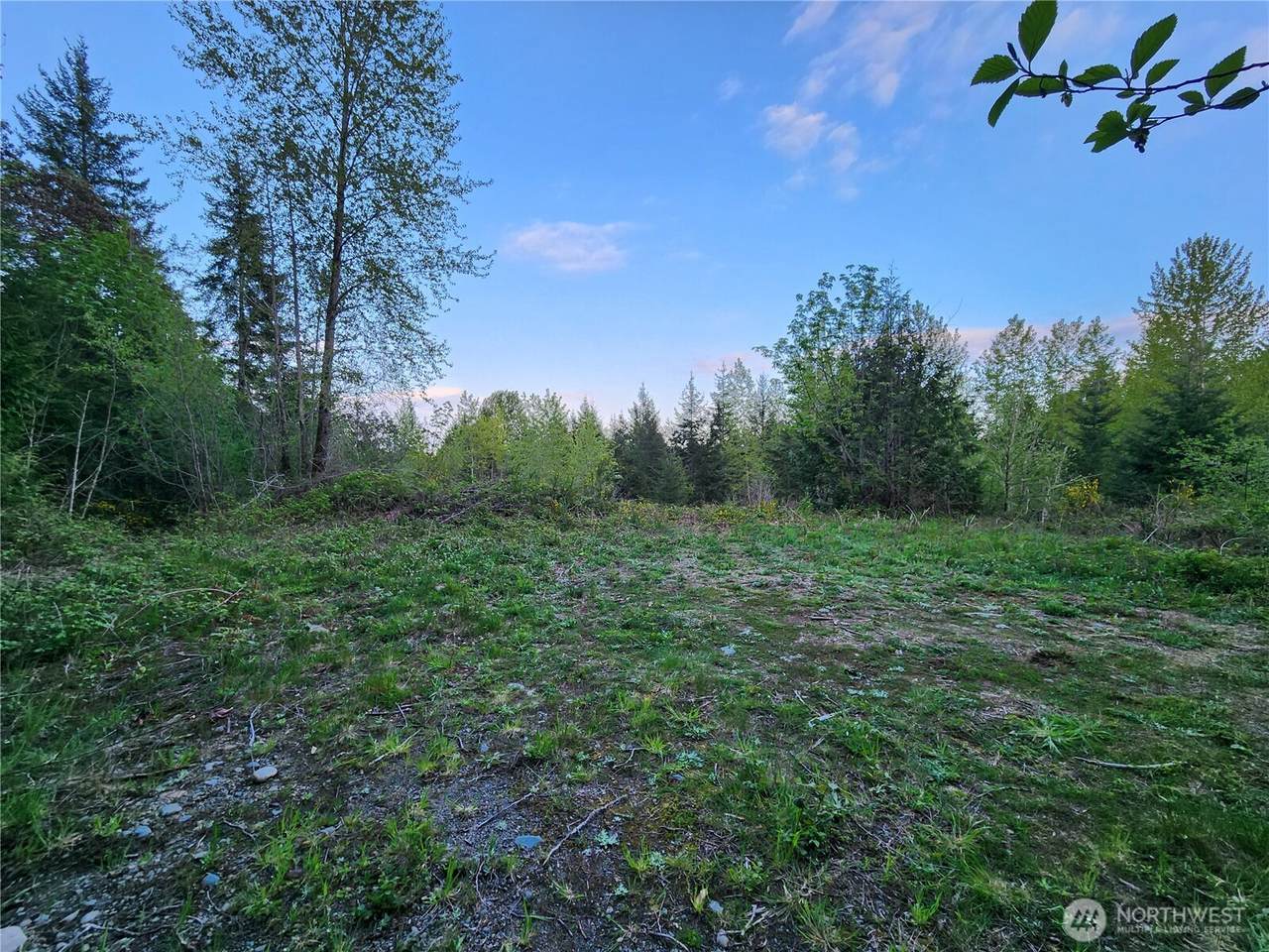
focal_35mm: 13
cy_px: 476
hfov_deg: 106.2
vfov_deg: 89.9
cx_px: 634
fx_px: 477
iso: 50
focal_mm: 2.2
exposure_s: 1/145
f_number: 2.2
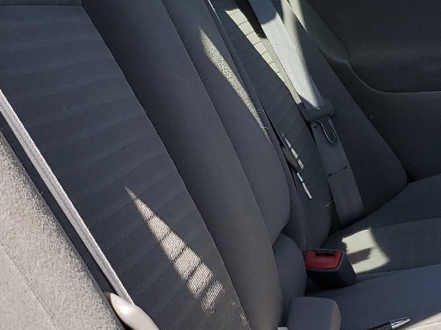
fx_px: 1031
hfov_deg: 24.1
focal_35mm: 81
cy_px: 146
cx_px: 239
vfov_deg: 18.2
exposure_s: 1/1667
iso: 50
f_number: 1.5
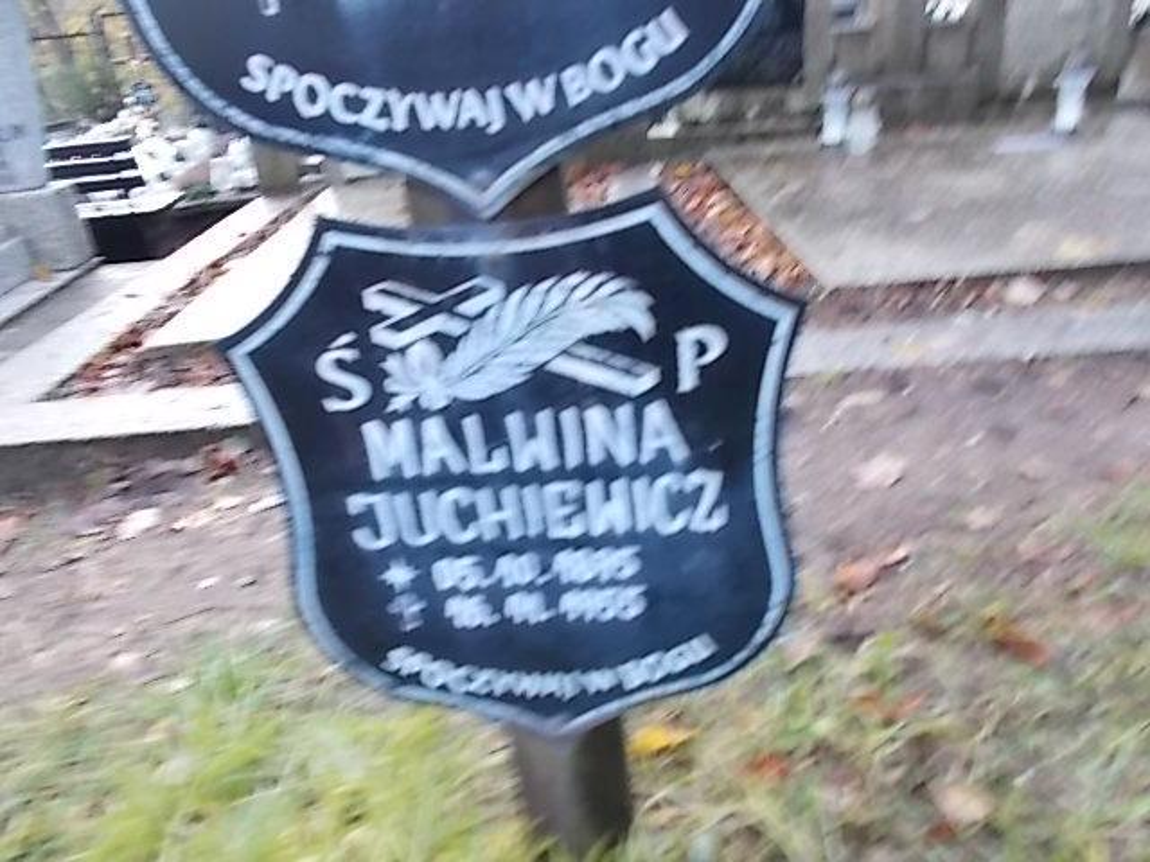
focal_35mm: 30
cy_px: 431
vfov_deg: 46.8
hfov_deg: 60.0
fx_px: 997
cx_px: 575
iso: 200
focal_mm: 5.3
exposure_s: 1/20
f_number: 3.4
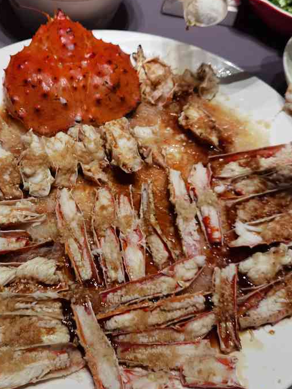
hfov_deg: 38.5
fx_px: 416
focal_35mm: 37
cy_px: 194
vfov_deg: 50.1
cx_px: 119
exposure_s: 1/100
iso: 125
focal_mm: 6.71
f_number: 1.9
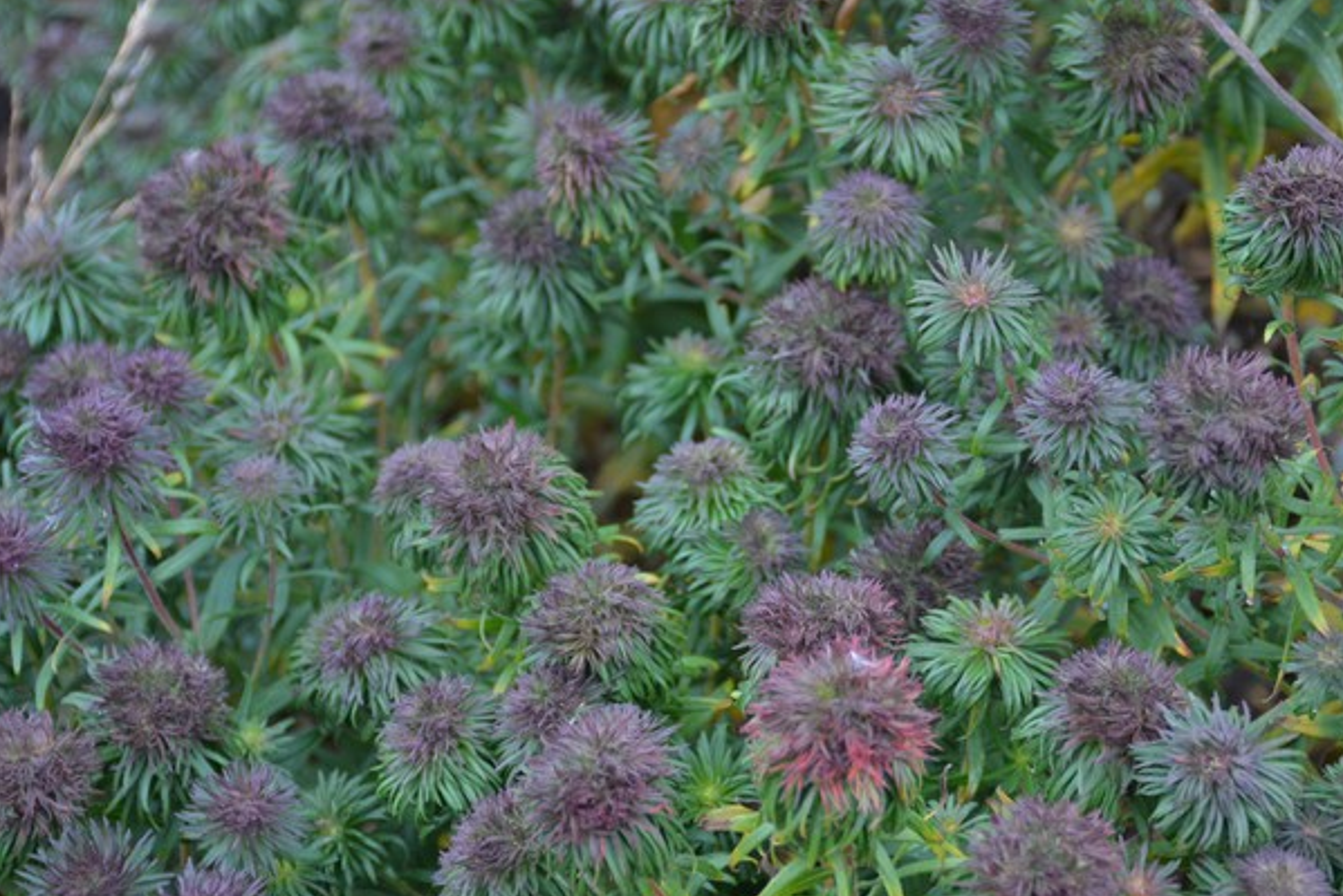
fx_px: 4591
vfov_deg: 11.2
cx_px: 888
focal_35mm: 123
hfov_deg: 16.6
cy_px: 525
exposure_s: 1/80
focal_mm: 48
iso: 400
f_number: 4.5
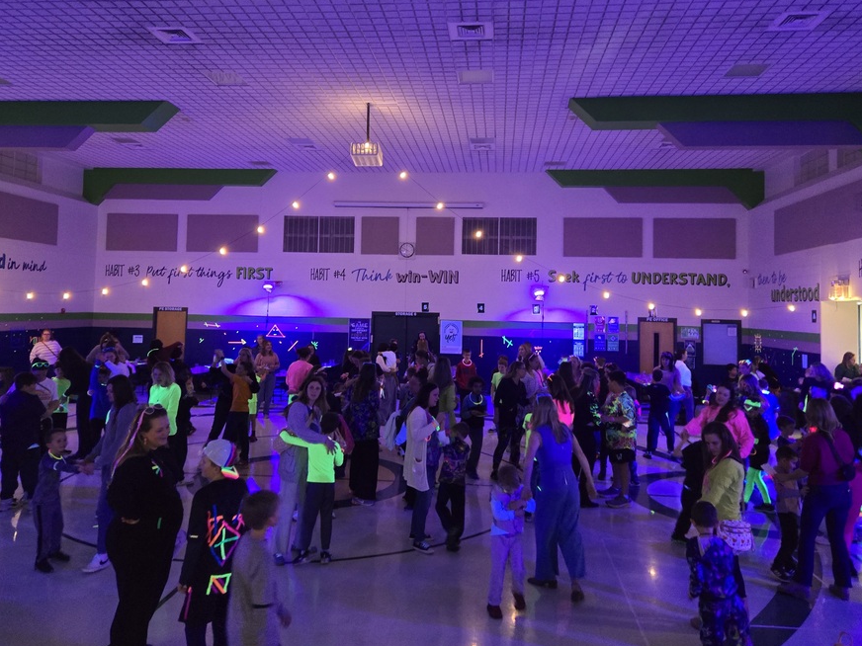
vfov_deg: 51.2
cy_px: 280
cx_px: 426
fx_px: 672
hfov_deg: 65.3
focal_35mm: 27
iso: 1250
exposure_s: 1/40
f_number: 1.8
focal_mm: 5.4
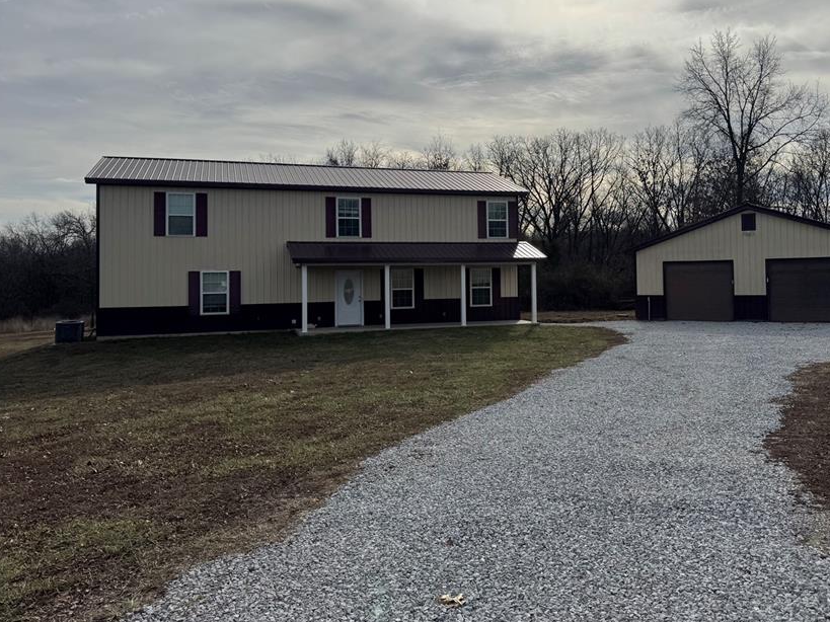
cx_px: 477
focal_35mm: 30
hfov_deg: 59.7
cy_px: 255
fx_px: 719
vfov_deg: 46.6
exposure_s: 1/12346
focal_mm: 6.76
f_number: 1.78
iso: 80
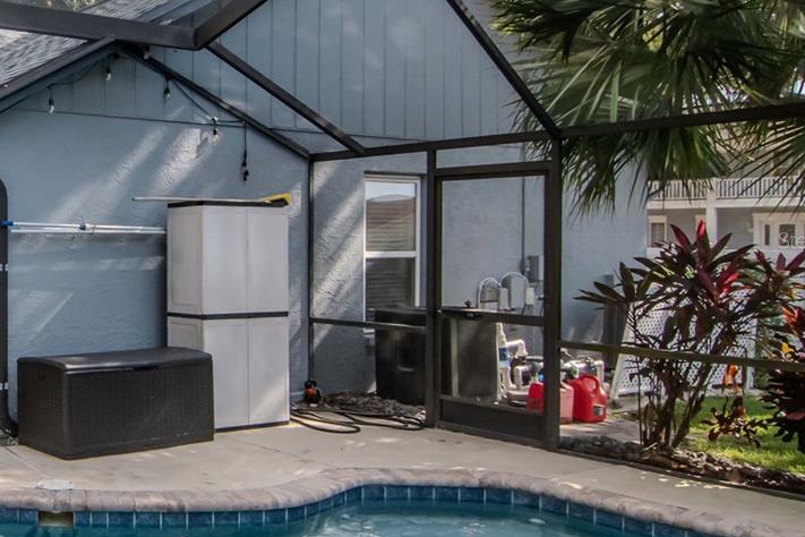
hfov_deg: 43.2
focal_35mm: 37
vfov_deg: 35.8
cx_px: -27
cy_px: 240
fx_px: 830
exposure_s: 1/160
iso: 1000
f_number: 13
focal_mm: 11
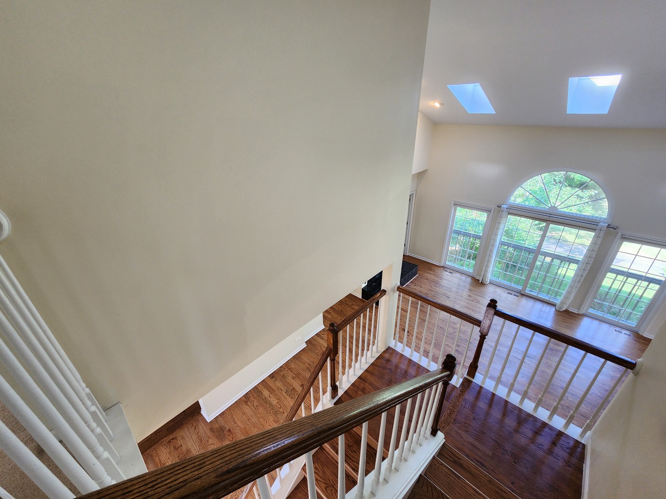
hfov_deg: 106.2
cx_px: 333
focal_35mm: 13
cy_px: 250
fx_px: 250
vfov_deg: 89.9
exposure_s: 1/60
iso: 160
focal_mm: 2.2
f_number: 2.2
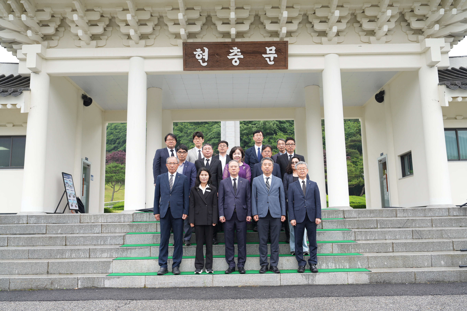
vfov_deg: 41.1
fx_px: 415
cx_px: 234
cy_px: 156
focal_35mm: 32
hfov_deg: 58.7
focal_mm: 32
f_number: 4
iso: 160
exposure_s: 1/250
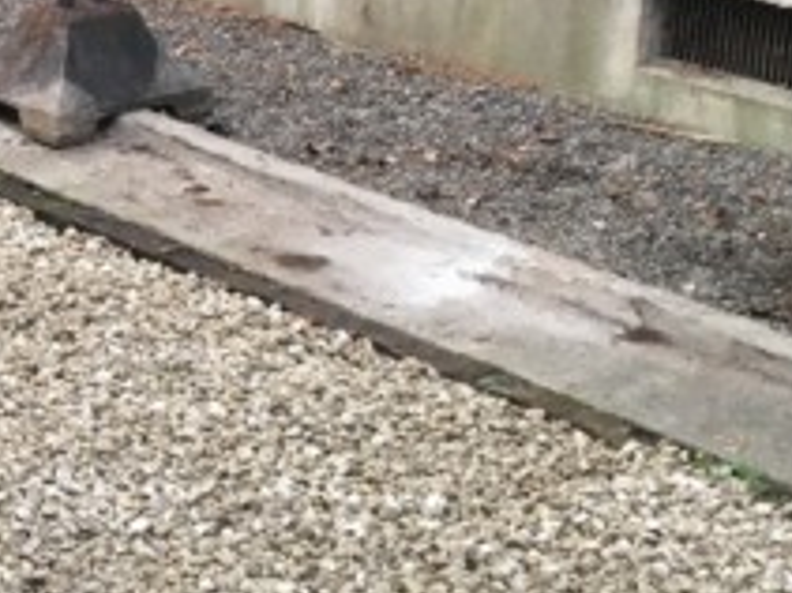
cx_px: -435
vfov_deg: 13.3
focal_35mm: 110
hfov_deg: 16.2
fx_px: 2515
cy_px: 60
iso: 50
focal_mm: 4.15
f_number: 2.2
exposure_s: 1/30
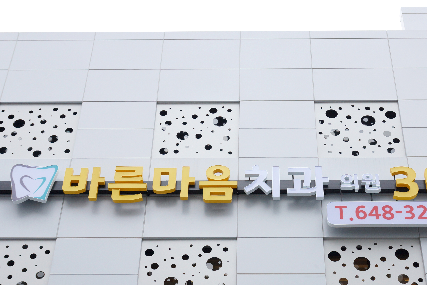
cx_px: 243
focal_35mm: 61
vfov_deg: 22.2
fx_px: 723
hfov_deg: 32.8
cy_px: 192
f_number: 4.5
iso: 400
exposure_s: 1/250
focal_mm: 30
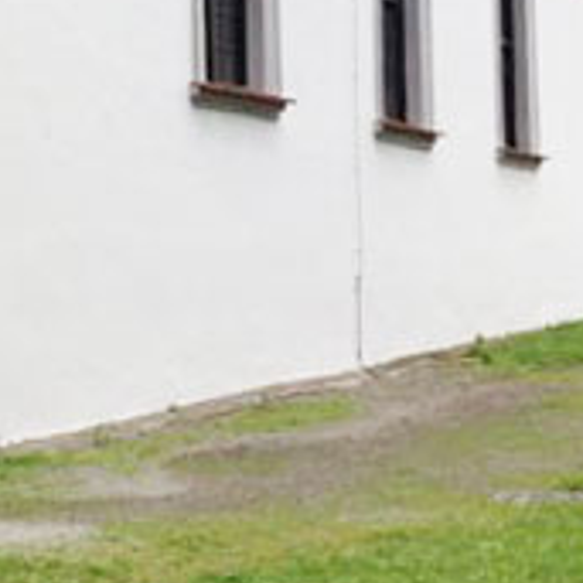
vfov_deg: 17.1
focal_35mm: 101
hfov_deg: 16.5
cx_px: -114
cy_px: 131
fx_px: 1925
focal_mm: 4.13
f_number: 2.4
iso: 50
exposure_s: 1/484
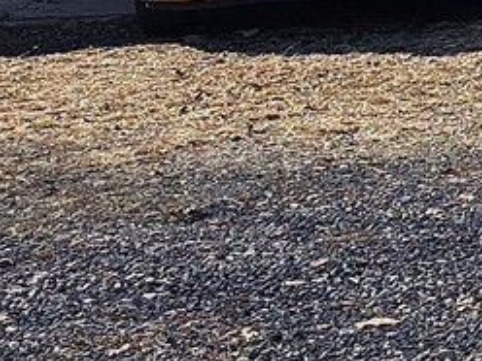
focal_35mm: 178
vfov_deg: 8.1
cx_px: 1588
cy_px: -237
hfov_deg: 8.6
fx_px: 2479
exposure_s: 1/583
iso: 10
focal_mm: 6.3
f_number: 1.7
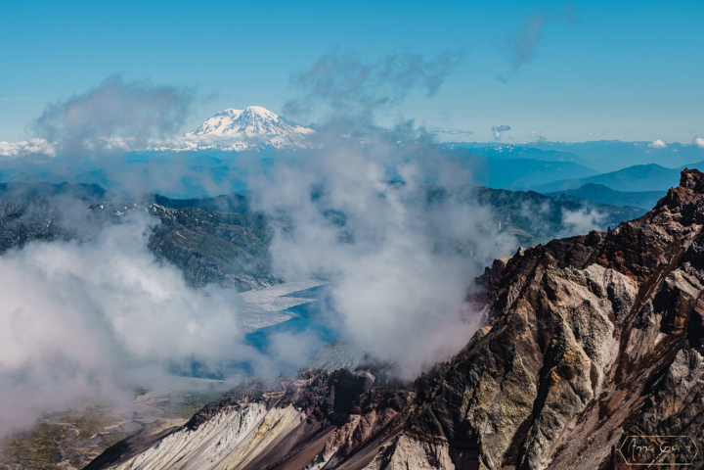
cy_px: 235
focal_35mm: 65
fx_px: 1271
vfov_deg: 20.9
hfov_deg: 31.0
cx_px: 352
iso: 320
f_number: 11
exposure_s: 1/500
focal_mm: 65
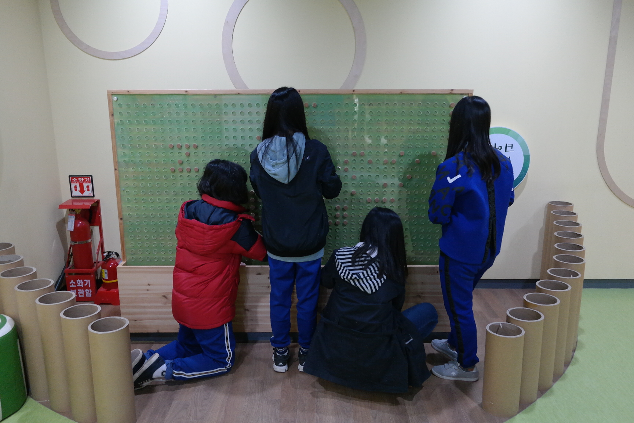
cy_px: 212
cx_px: 317
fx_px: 528
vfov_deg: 43.6
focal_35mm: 30
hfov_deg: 61.9
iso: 1600
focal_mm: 20
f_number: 3.5
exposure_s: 1/40
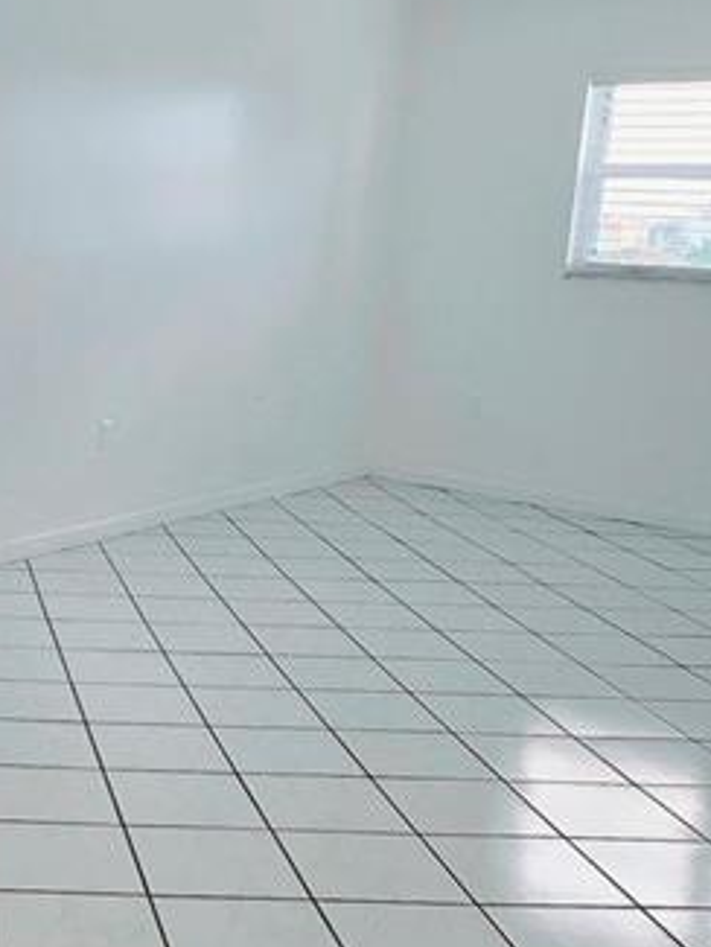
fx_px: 1314
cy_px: 490
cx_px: -73
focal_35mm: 48
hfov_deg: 27.6
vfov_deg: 39.6
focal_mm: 2.2
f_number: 2.2
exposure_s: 1/60.2
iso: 80
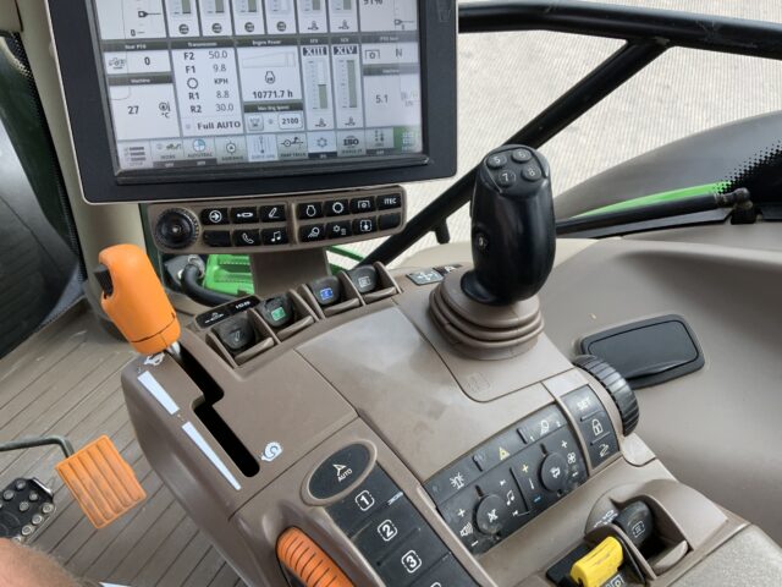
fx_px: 655
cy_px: 294
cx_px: 391
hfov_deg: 61.7
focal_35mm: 29
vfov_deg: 48.2
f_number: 1.8
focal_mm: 3
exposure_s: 1/226
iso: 16
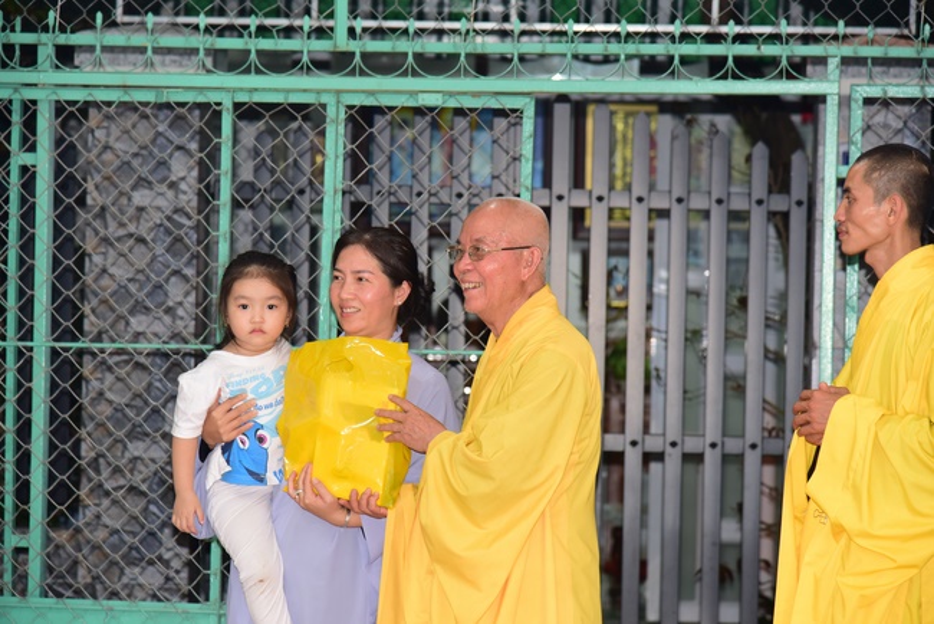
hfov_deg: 17.1
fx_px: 3115
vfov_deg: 11.4
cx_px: 467
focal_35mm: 120
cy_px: 312
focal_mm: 120
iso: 1000
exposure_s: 1/80
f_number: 5
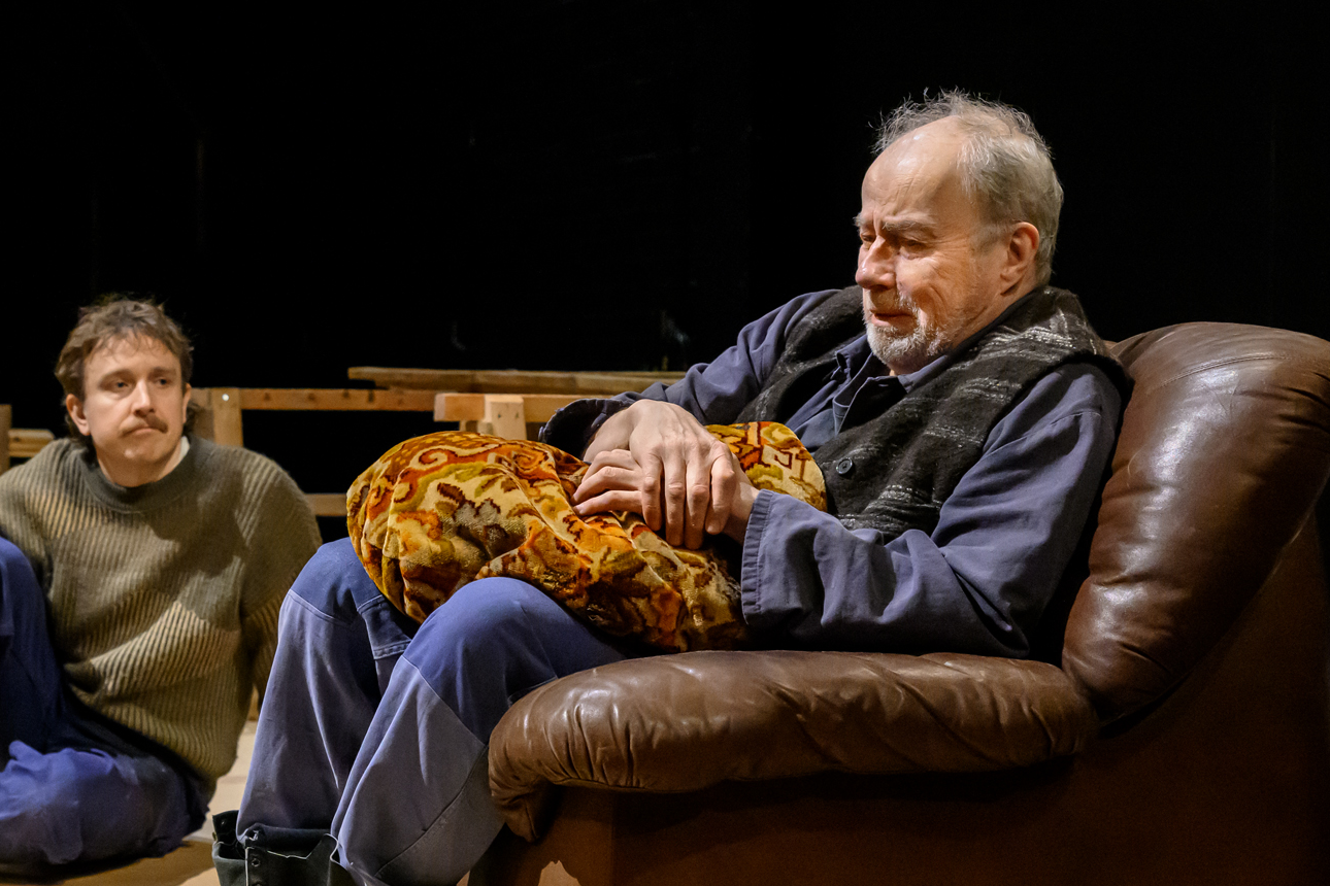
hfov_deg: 26.4
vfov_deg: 18.2
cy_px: 436
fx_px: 2771
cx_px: 221
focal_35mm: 75
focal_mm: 39
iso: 8000
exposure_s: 1/320
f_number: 4
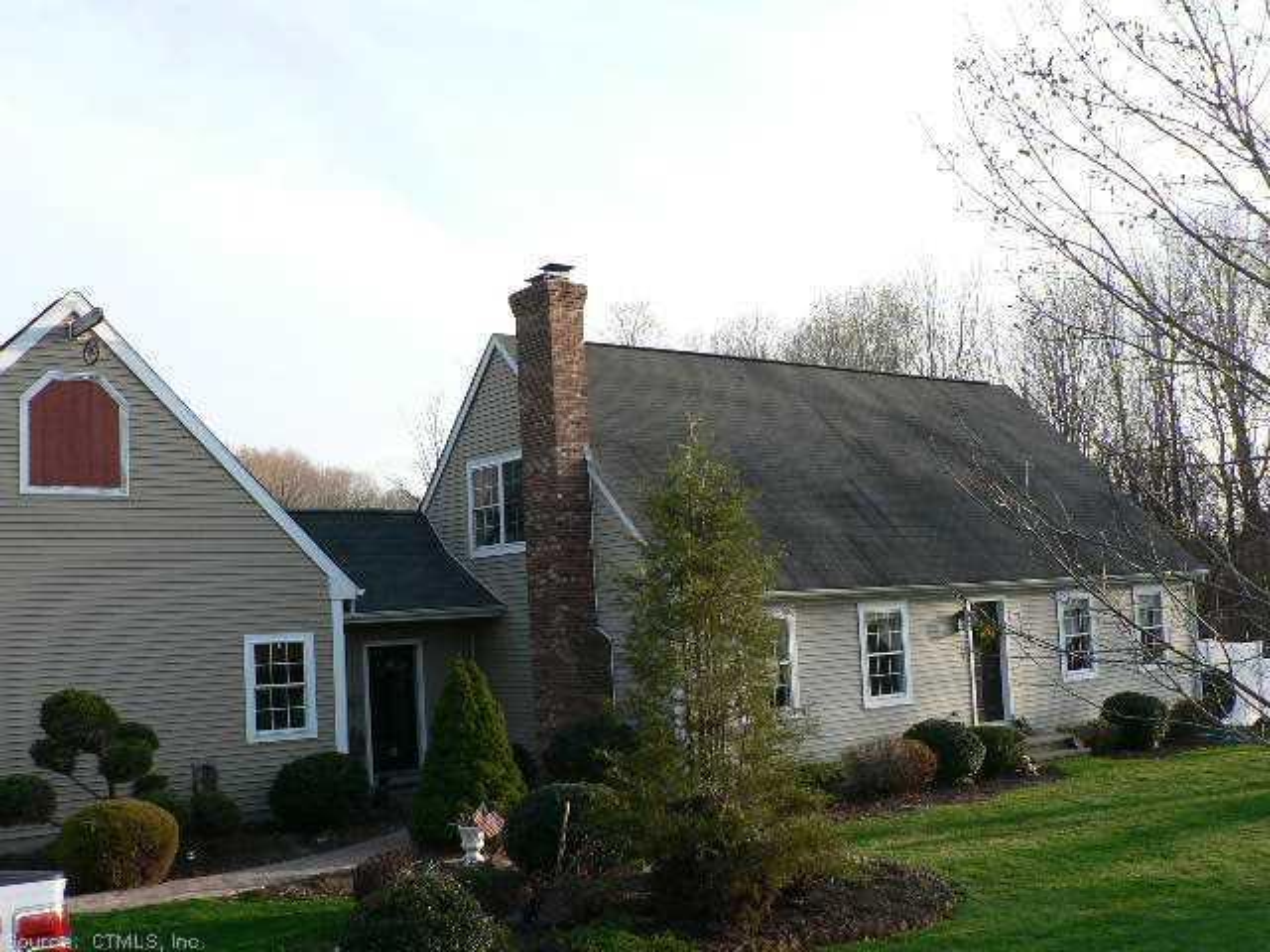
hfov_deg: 51.4
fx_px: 1321
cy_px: 476
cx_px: 635
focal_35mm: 36
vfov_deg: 39.7
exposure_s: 1/160
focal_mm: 6
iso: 80
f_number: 4
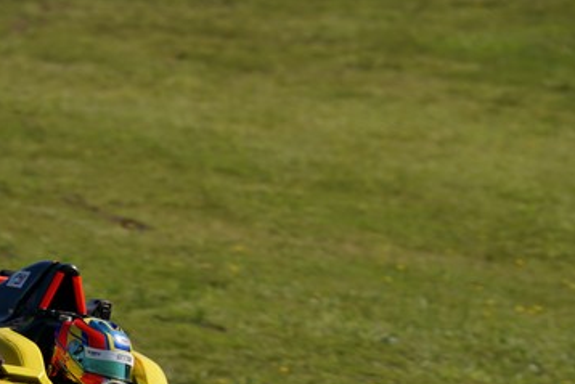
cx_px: 188
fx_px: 16457
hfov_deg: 2.0
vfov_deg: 1.3
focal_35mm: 1030
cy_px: 379
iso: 200
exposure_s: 1/800
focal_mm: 512
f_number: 8
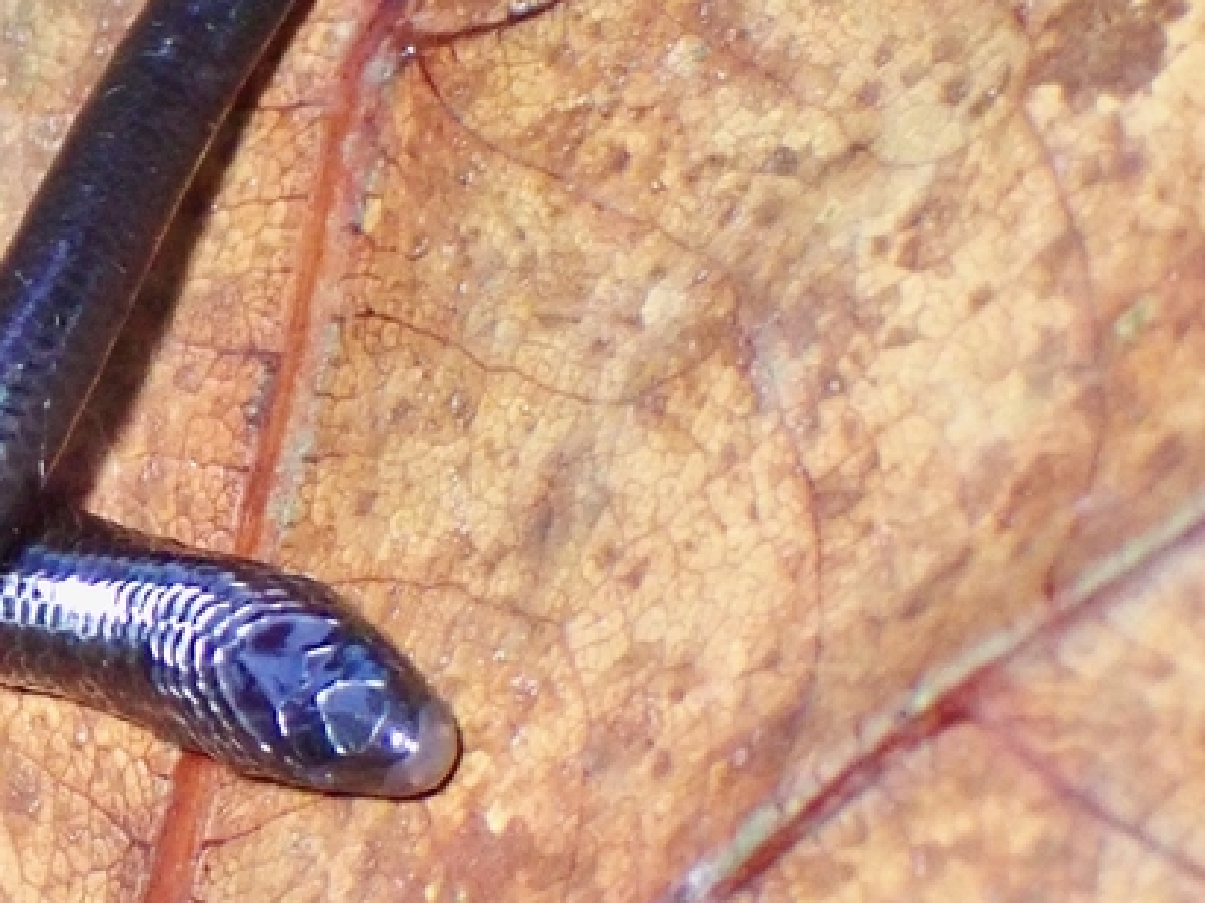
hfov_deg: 10.4
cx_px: -337
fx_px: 6473
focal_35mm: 186
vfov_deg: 8.0
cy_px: 605
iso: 800
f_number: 11
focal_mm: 11.88
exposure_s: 1/60
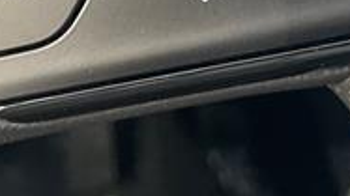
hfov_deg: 22.0
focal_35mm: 97
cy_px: -101
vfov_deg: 11.9
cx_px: 168
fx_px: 900
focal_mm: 4.2
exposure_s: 1/60
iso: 500
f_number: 1.6
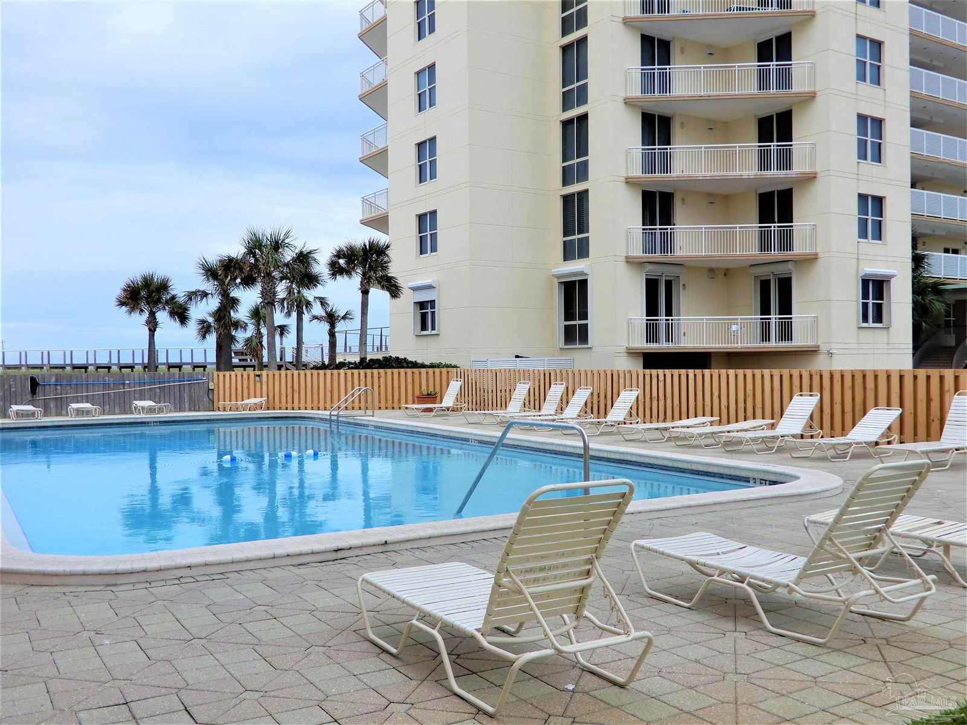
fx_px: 978
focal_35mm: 35
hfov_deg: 52.6
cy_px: 362
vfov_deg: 40.7
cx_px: 484
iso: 80
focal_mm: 6.2
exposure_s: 1/800
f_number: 4
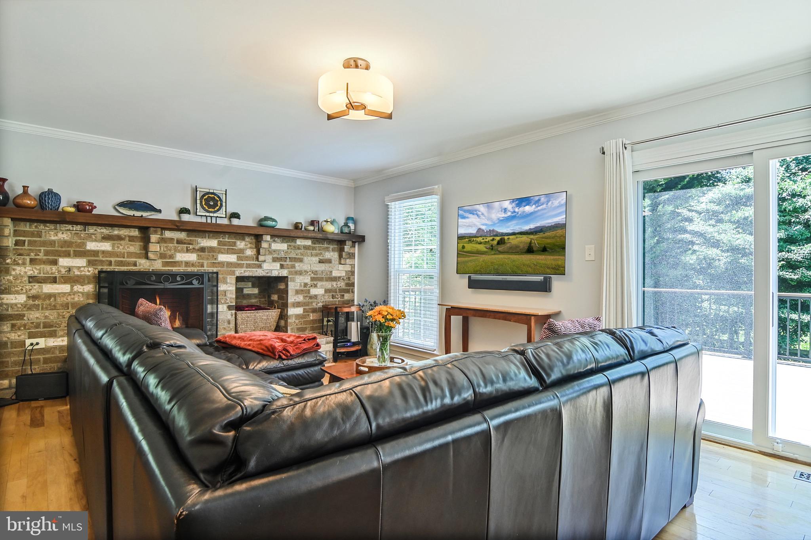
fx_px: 405
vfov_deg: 67.3
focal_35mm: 18
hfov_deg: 90.0
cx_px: 406
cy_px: 270
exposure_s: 1/3
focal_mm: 12
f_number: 8
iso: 200
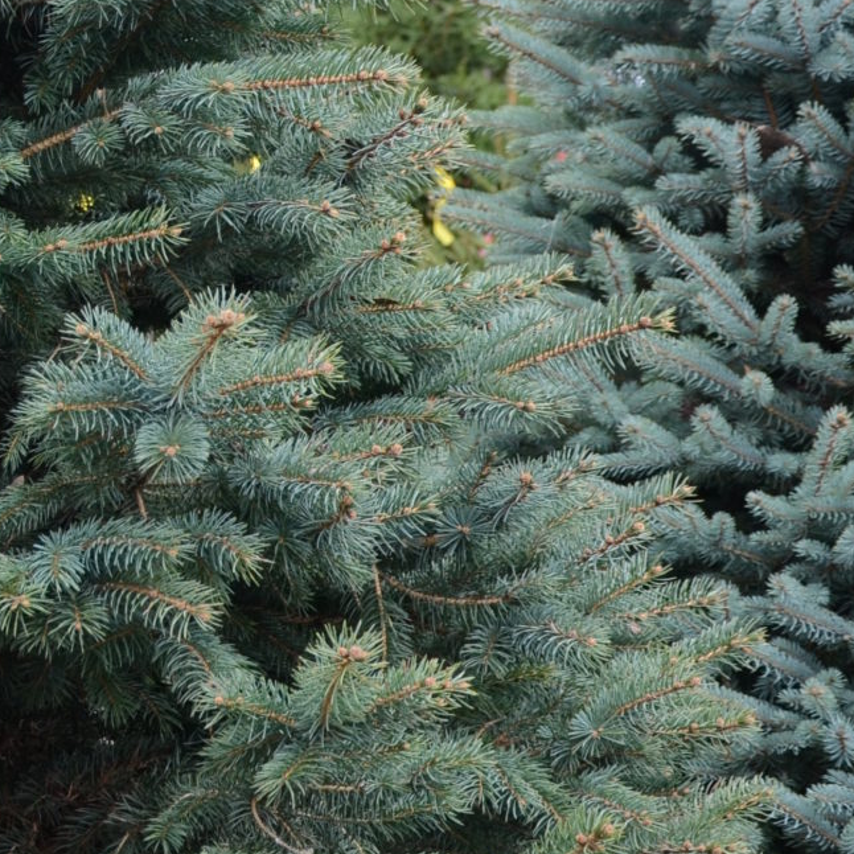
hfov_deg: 15.2
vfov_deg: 15.5
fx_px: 3098
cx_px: -157
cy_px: 106
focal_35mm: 111
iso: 200
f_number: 3.8
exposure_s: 1/60
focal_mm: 22
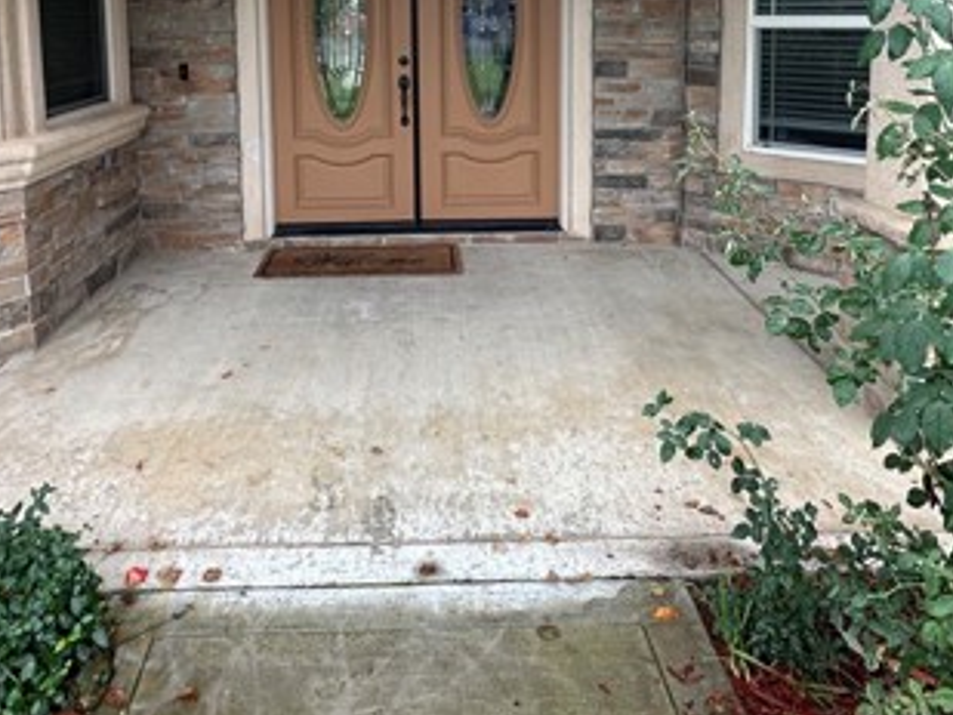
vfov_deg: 44.4
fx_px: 799
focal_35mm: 29
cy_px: 86
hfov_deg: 61.6
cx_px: 444
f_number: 2.2
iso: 80
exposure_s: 1/99
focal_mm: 2.22
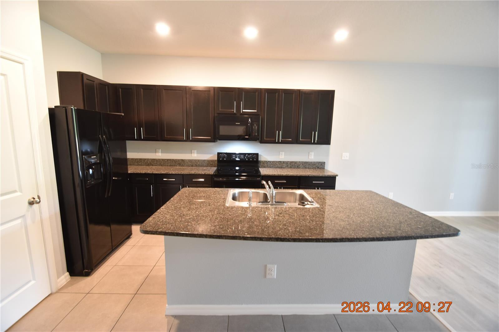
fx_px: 208
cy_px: 166
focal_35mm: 15
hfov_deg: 100.4
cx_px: 250
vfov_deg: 77.3
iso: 800
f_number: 3.5
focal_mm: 10
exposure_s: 1/15
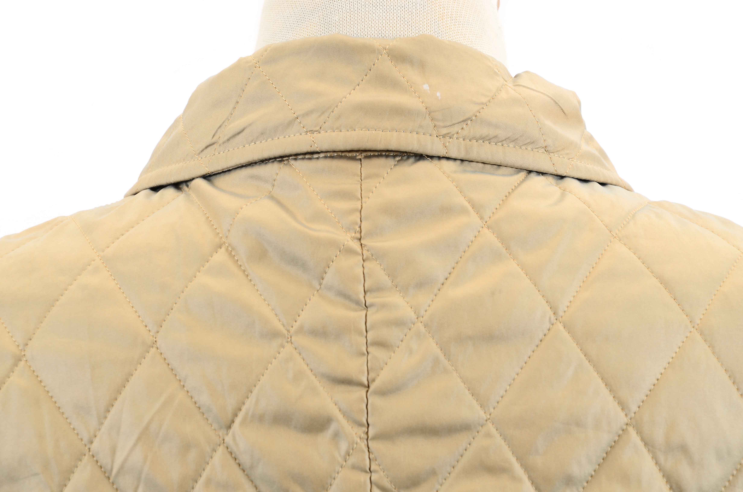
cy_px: 246
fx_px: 3244
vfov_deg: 8.7
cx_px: 372
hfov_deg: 13.1
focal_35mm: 158
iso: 160
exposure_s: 1/80
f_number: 8
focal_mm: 105
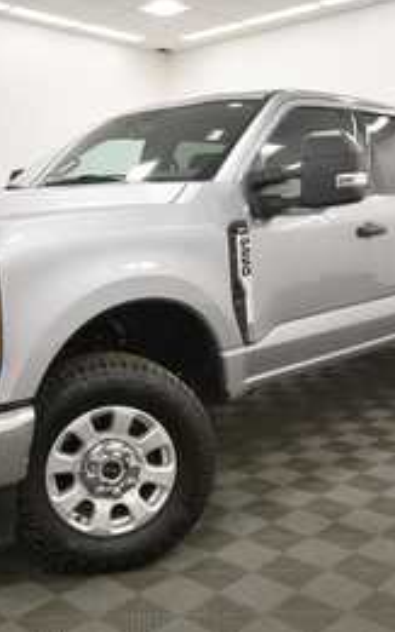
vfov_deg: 50.4
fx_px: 672
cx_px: 165
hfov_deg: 32.7
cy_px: 314
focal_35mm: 39
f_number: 5.3
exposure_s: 1/125
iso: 800
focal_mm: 17
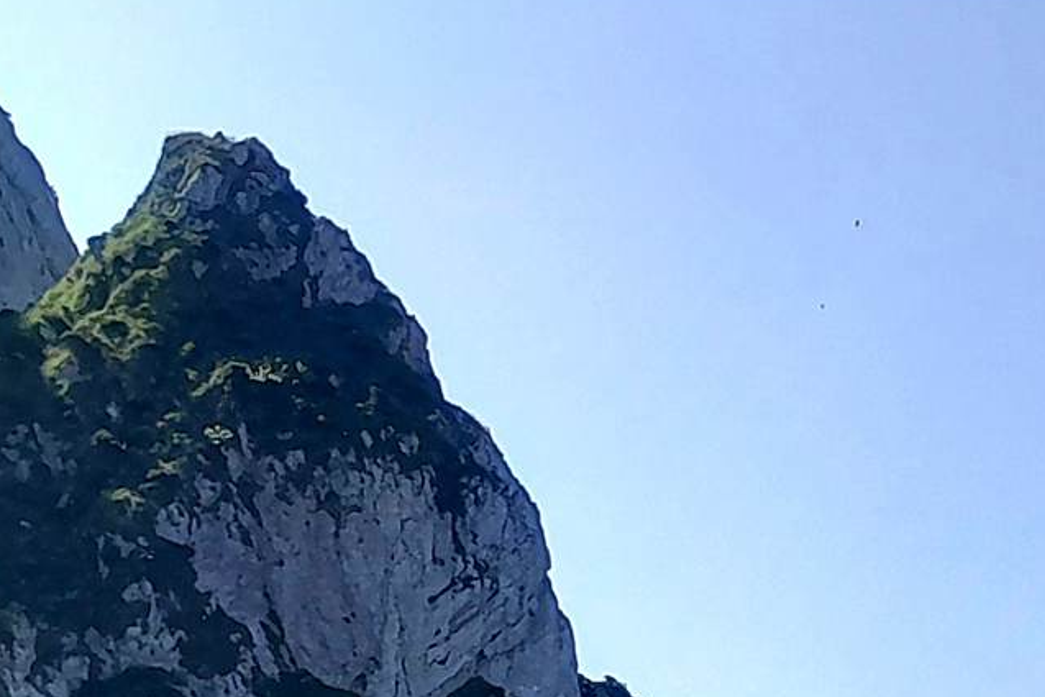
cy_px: 1713
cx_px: 2163
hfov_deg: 13.7
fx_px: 3600
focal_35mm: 124
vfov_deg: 9.7
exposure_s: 1/526
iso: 40
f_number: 1.8
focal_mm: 4
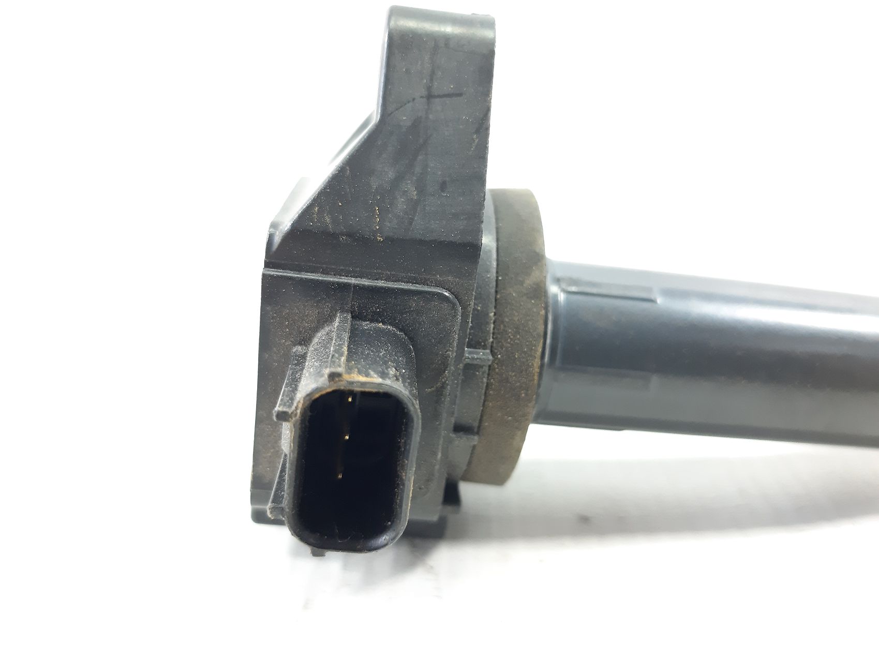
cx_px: 440
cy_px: 330
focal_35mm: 27
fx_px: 686
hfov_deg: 65.3
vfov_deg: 51.3
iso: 200
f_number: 1.7
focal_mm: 3.93
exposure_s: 1/50
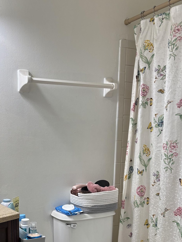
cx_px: 54
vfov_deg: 38.3
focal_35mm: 48
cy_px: 189
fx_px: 336
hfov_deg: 29.9
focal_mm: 5.96
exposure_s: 1/120
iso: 100
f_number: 1.6
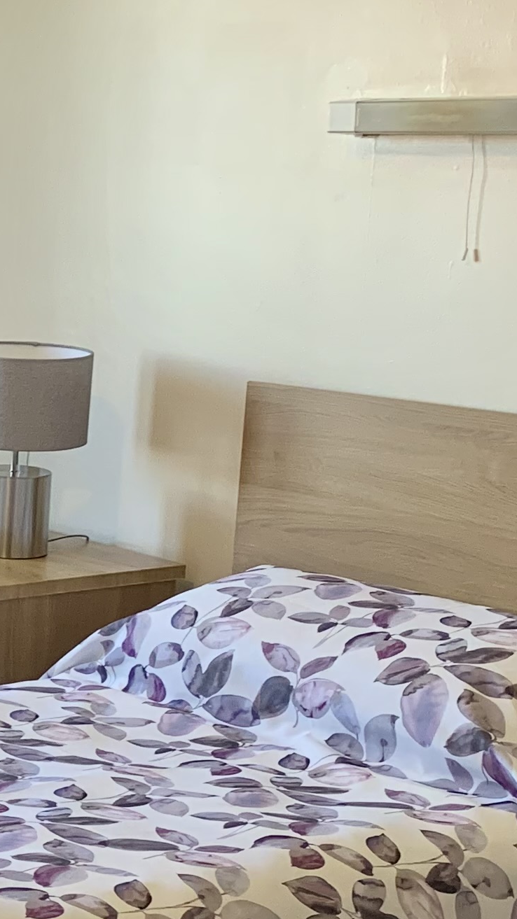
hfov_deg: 12.4
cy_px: 554
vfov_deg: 24.4
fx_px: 2122
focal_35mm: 87
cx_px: -479
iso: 100
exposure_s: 1/103
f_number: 1.8
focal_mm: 4.25
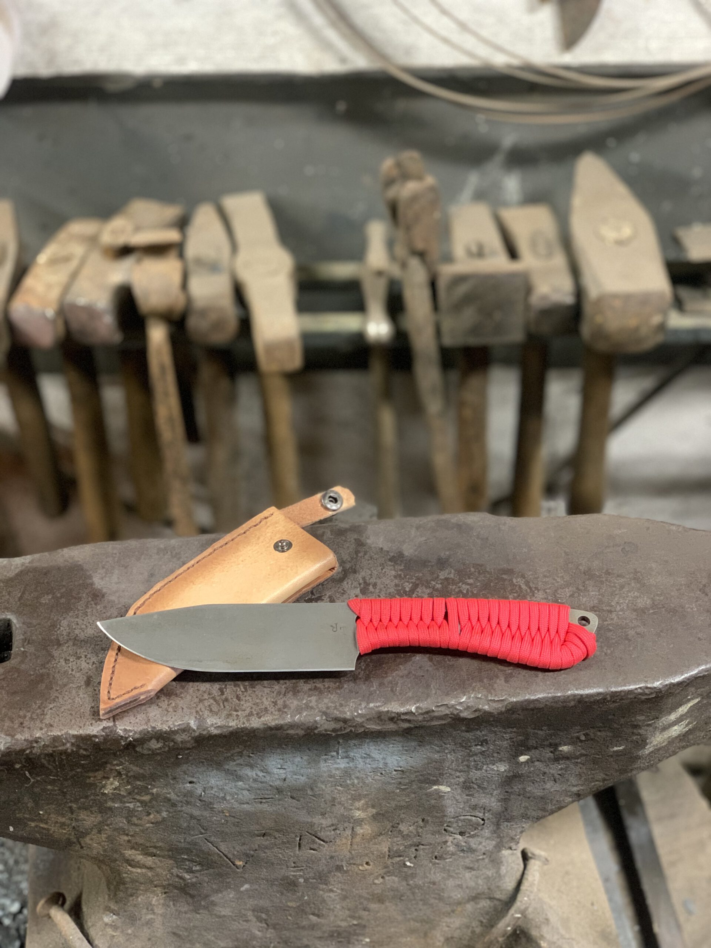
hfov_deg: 28.0
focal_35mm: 52
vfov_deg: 36.8
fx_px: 1424
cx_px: 356
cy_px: 474
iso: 320
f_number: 2.4
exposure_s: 1/33
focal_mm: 6
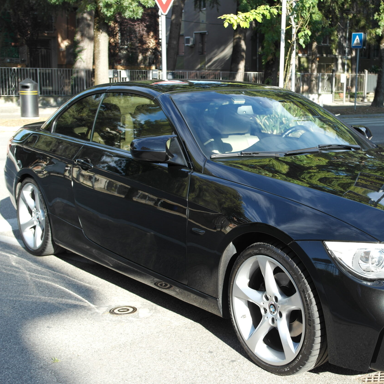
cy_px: 194
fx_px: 653
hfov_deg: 32.3
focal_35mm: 52
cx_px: 277
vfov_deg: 32.8
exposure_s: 1/160
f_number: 4.5
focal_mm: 26
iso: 100
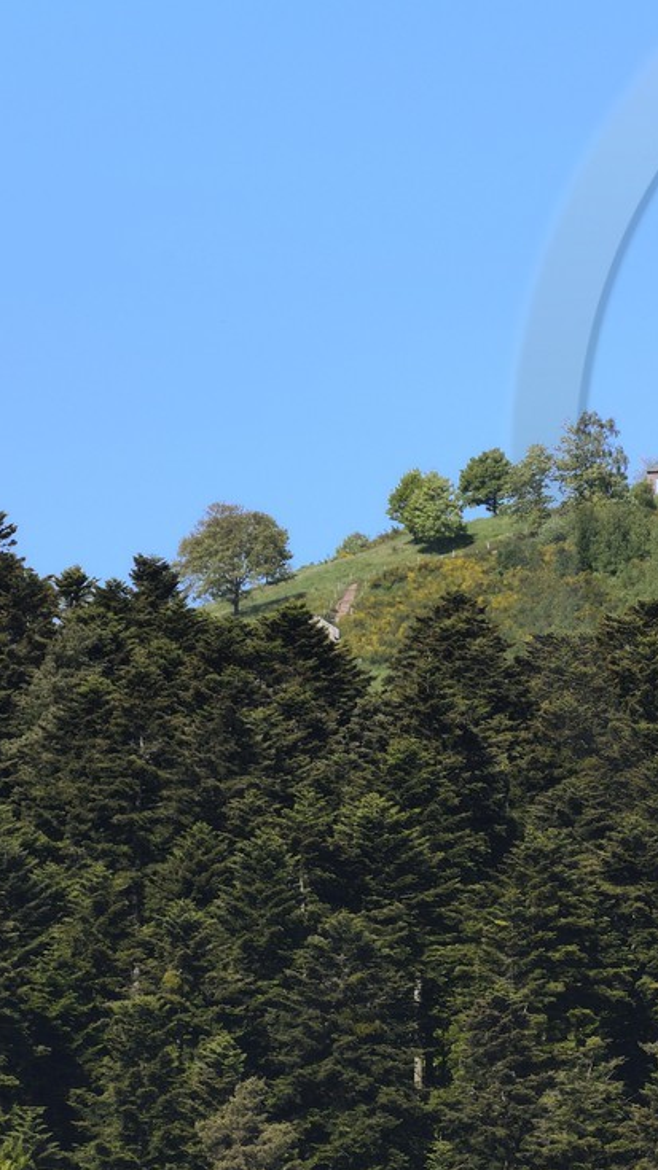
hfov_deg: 2.7
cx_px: 1160
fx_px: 14156
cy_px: 476
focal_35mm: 456
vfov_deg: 4.7
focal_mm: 200
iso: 200
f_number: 11
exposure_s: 1/400
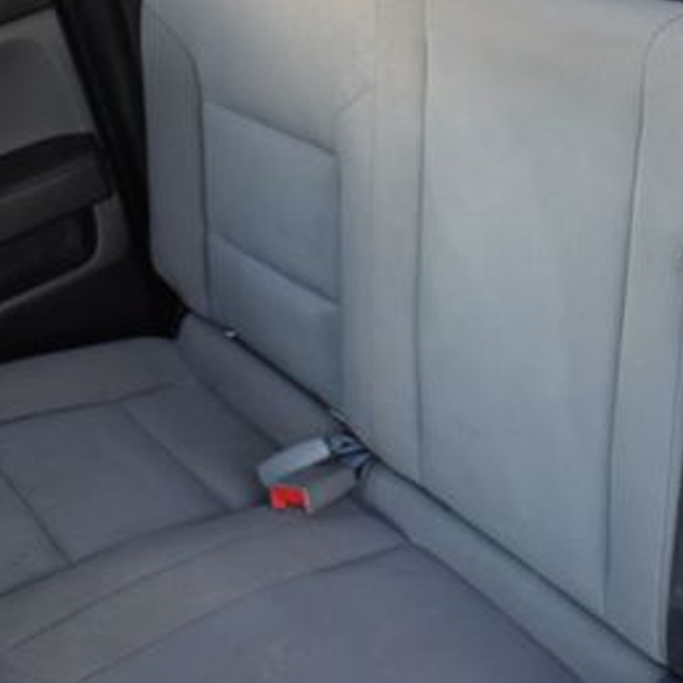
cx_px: 627
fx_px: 1272
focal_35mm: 57
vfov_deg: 30.0
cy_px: 267
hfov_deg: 28.7
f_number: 3.5
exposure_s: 1/100
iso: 800
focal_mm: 18
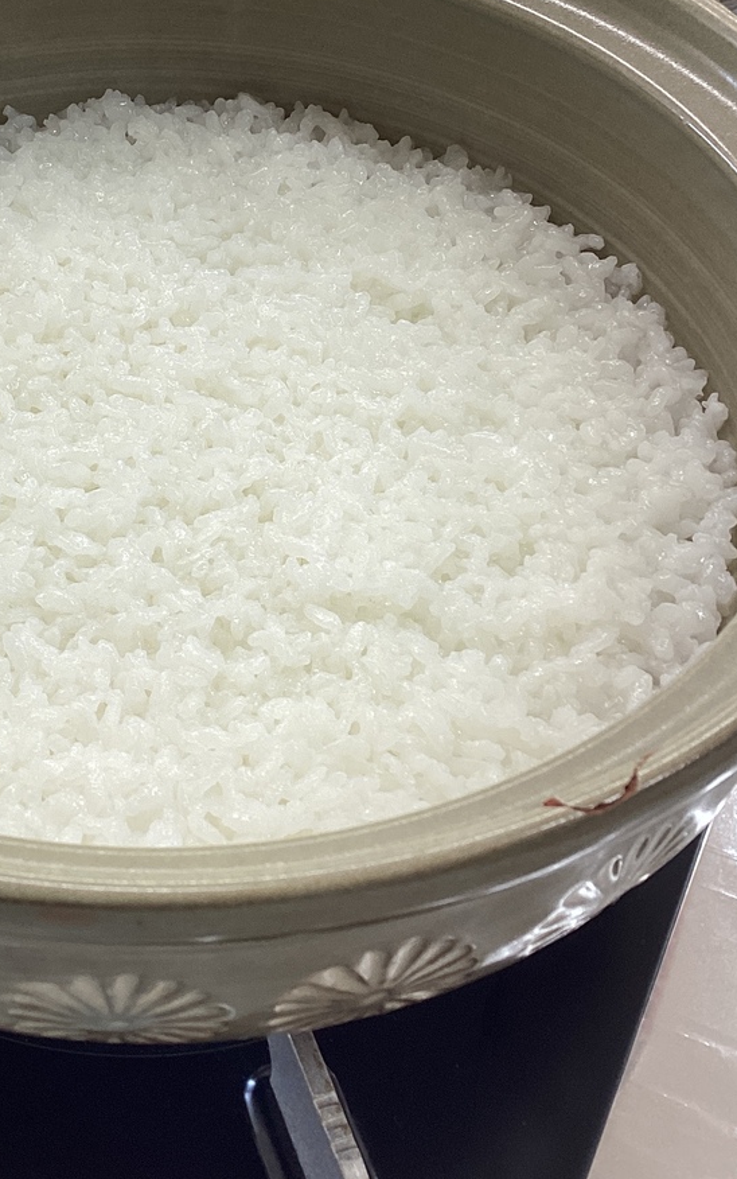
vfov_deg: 40.2
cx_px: 104
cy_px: 495
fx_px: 1606
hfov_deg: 25.2
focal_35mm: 50
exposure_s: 1/60
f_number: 2.4
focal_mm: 3.3
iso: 50
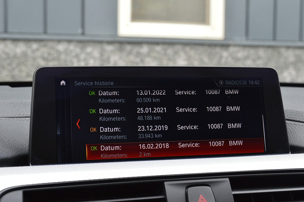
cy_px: 101
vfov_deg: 23.8
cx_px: 152
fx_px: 481
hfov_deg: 35.1
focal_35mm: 57
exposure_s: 1/60
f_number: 8
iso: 500
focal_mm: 38
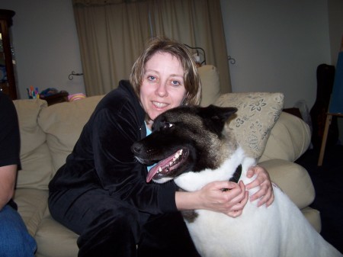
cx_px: 172
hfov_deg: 49.0
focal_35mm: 38
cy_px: 128
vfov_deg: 37.7
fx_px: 376
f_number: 2.8
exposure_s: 1/60
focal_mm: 6.3
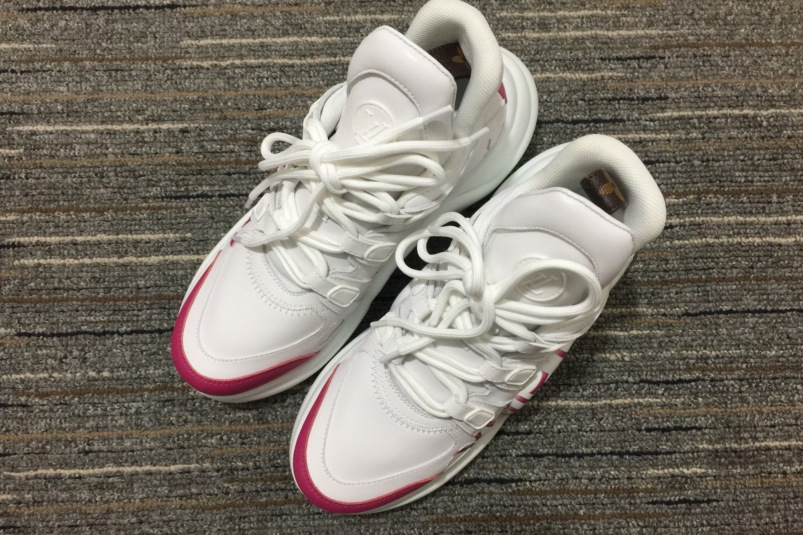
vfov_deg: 42.3
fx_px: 691
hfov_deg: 60.3
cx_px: 410
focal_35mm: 31
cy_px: 262
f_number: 2.2
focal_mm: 4.15
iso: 64
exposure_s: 1/33
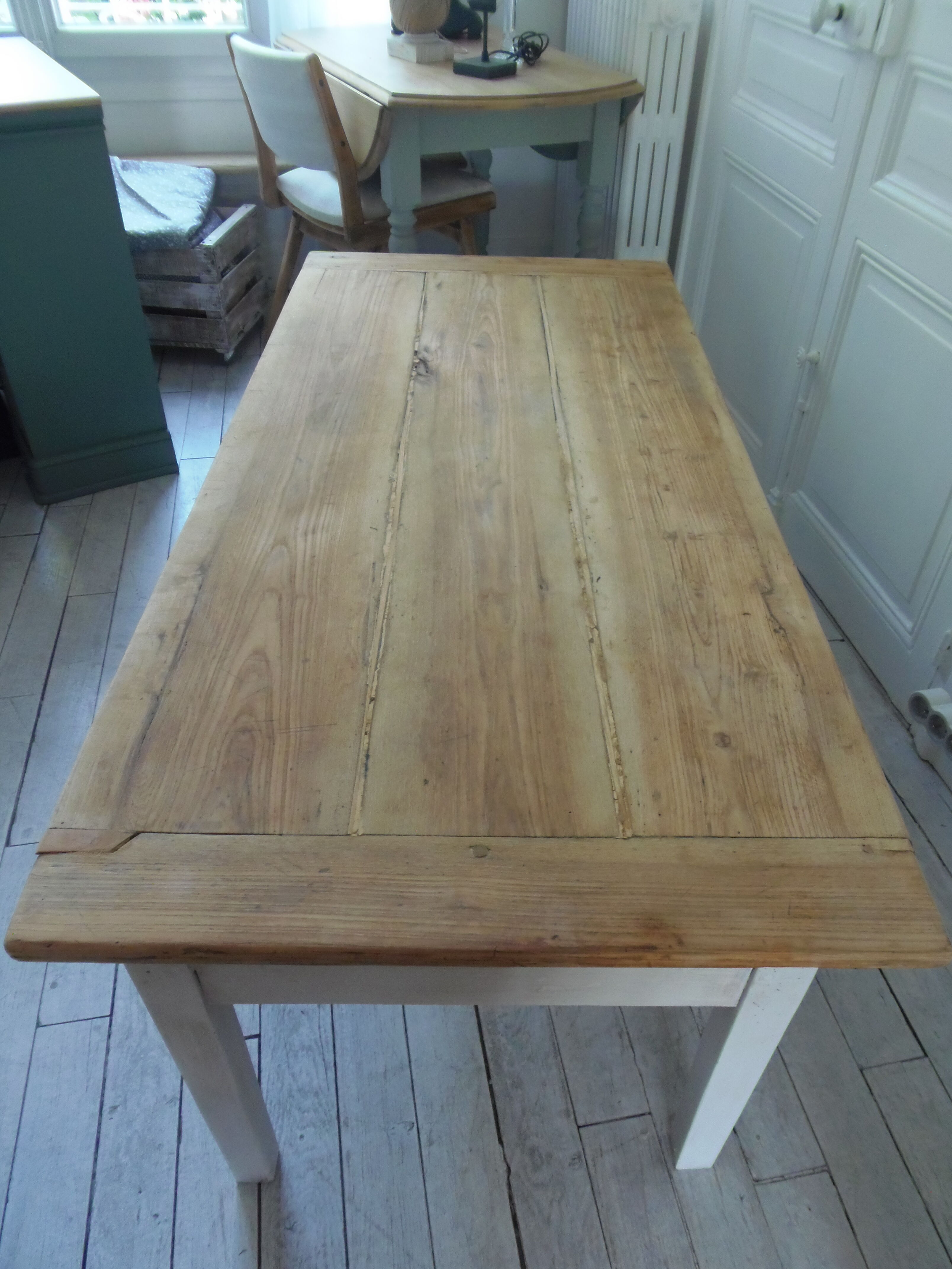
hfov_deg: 56.8
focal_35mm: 24
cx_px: 476
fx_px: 880
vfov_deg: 71.6
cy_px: 634
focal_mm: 4.3
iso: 200
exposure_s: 1/30
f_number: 2.9
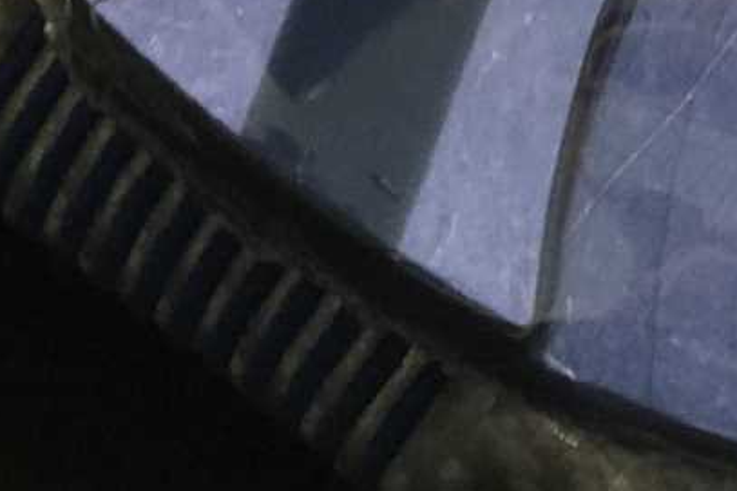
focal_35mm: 248
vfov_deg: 5.5
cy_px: -205
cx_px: 821
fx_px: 5075
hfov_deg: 8.2
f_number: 2.4
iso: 160
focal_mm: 6
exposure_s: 1/25
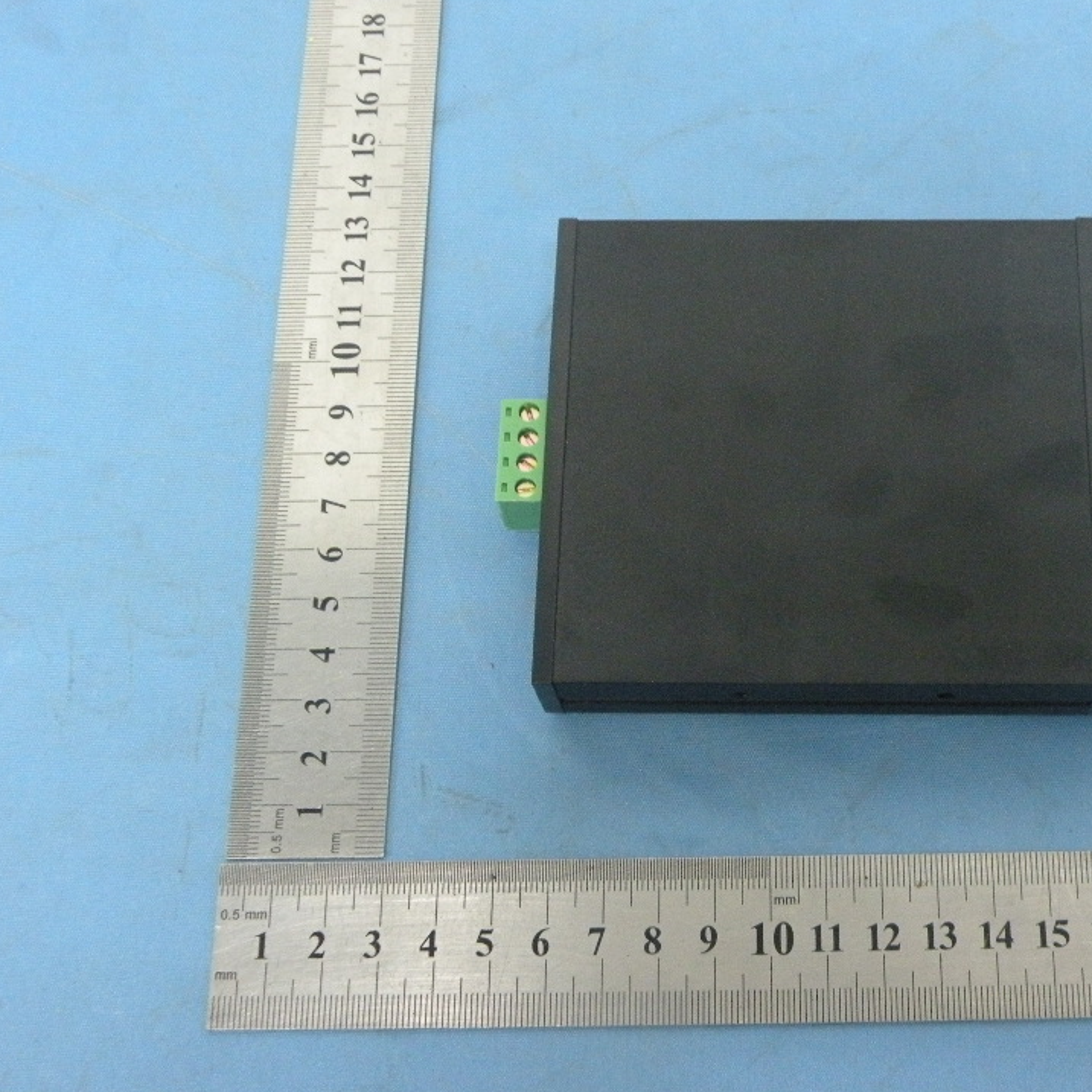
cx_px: 768
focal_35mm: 53
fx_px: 1892
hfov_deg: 31.8
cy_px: 509
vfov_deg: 32.2
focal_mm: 7.4
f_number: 3.2
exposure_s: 1/11.1
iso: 400
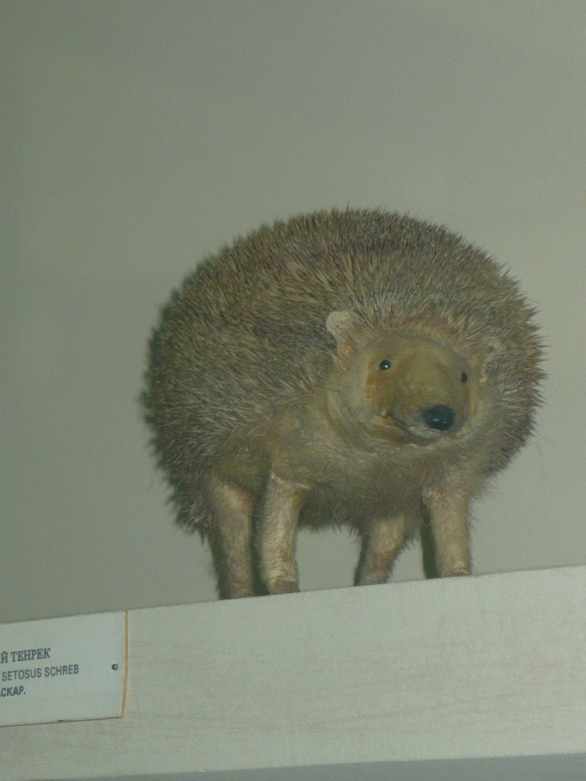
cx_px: 293
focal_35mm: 160
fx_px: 3611
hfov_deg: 9.3
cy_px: 390
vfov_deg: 12.3
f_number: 5.1
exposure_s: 1/60
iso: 100
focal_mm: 16.5
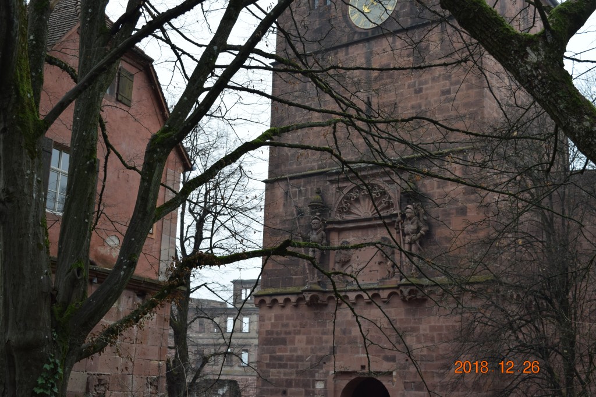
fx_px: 794
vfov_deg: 28.1
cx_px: 298
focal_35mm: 48
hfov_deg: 41.1
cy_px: 198
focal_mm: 32
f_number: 6.3
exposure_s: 1/160
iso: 400
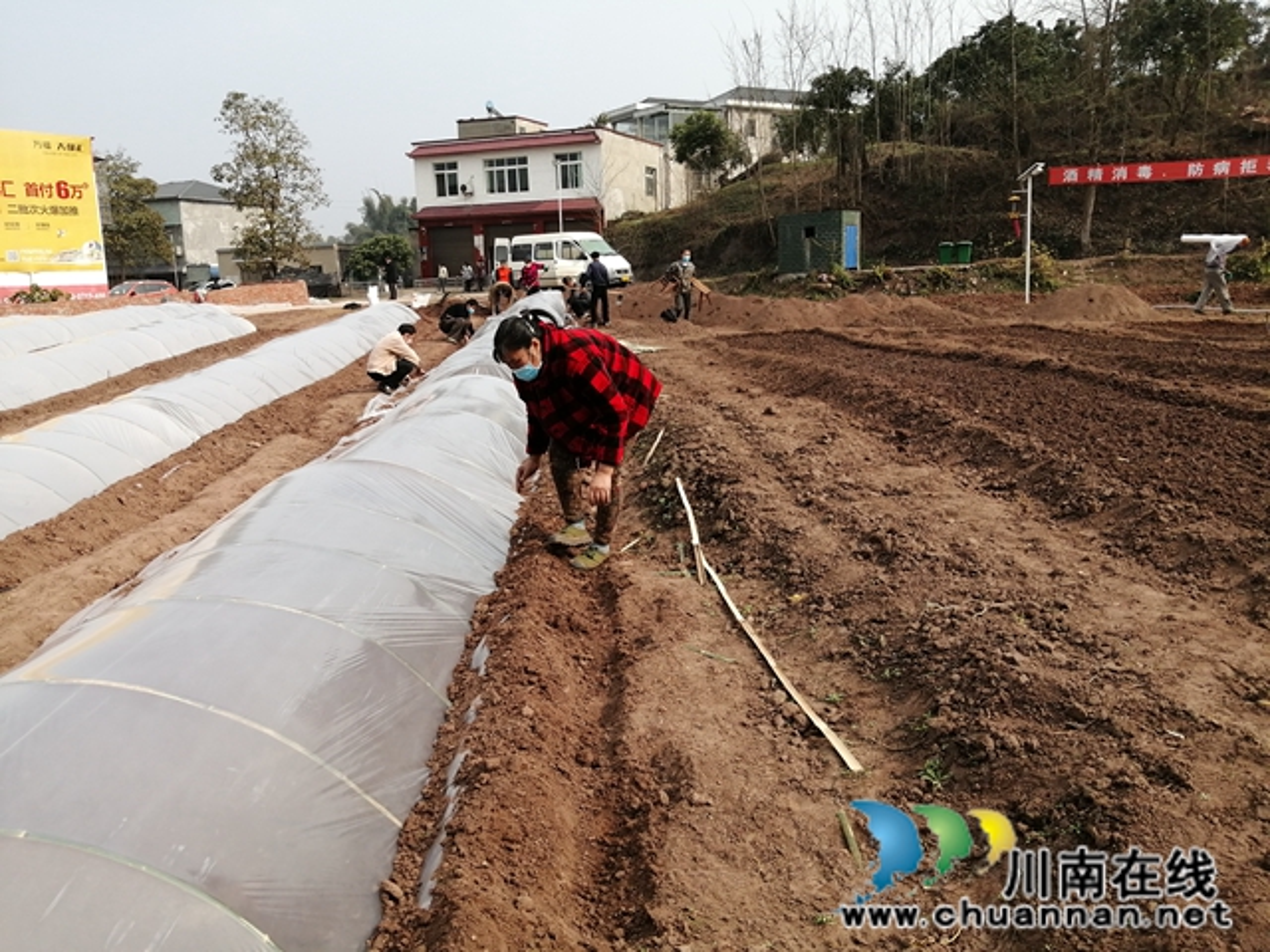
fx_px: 954
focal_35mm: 26
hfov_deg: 67.3
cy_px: 476
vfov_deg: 53.1
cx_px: 635
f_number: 1.8
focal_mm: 3.64
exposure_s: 1/1214
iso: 50
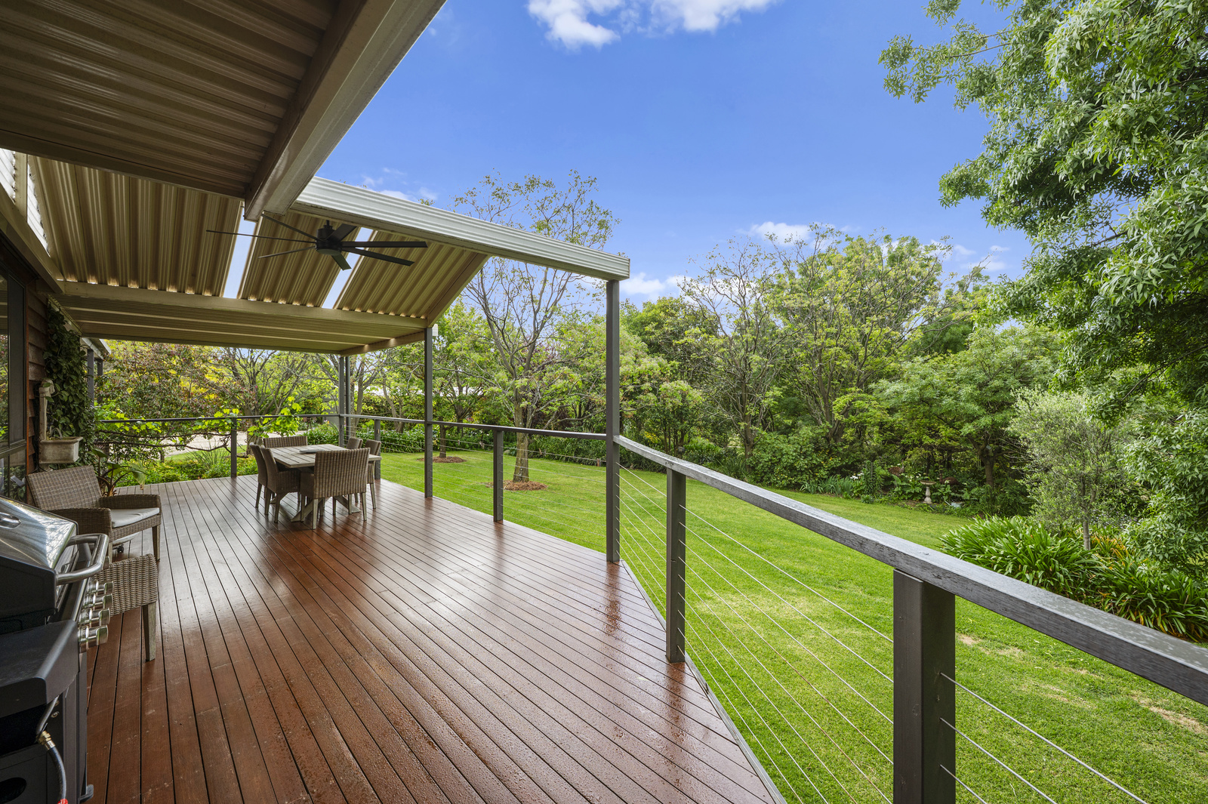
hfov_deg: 104.3
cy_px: 402
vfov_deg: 81.1
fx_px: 470
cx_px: 604
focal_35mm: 14
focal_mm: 14
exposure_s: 1/100
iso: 200
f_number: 9
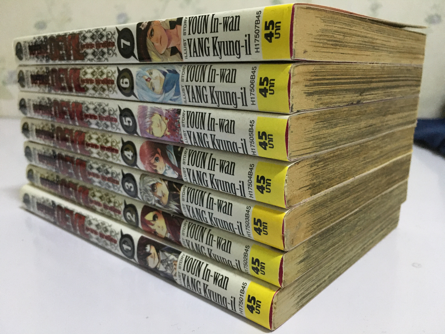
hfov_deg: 61.7
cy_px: 167
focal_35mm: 29
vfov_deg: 48.2
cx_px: 222
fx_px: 373
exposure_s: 1/17
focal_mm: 4.15
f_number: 2.2
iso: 250
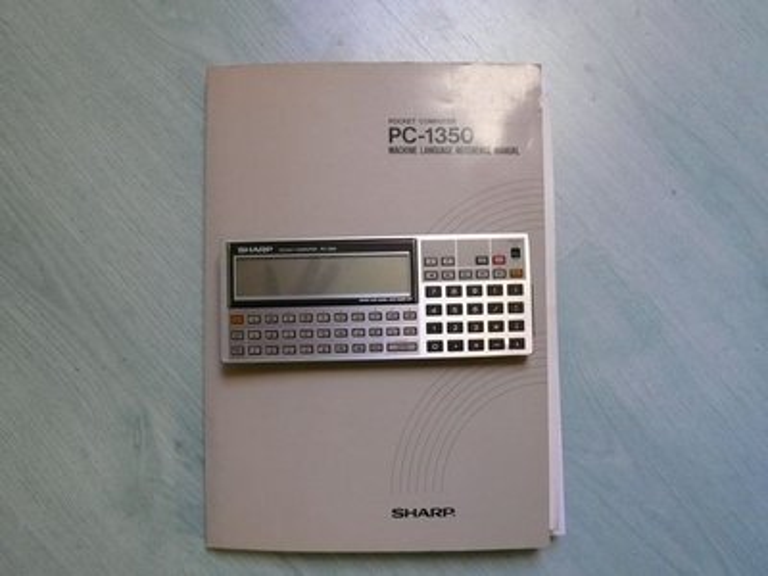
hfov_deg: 52.6
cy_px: 288
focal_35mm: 35
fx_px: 777
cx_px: 384
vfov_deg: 40.7
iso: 250
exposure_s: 1/30
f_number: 2.8
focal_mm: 4.7
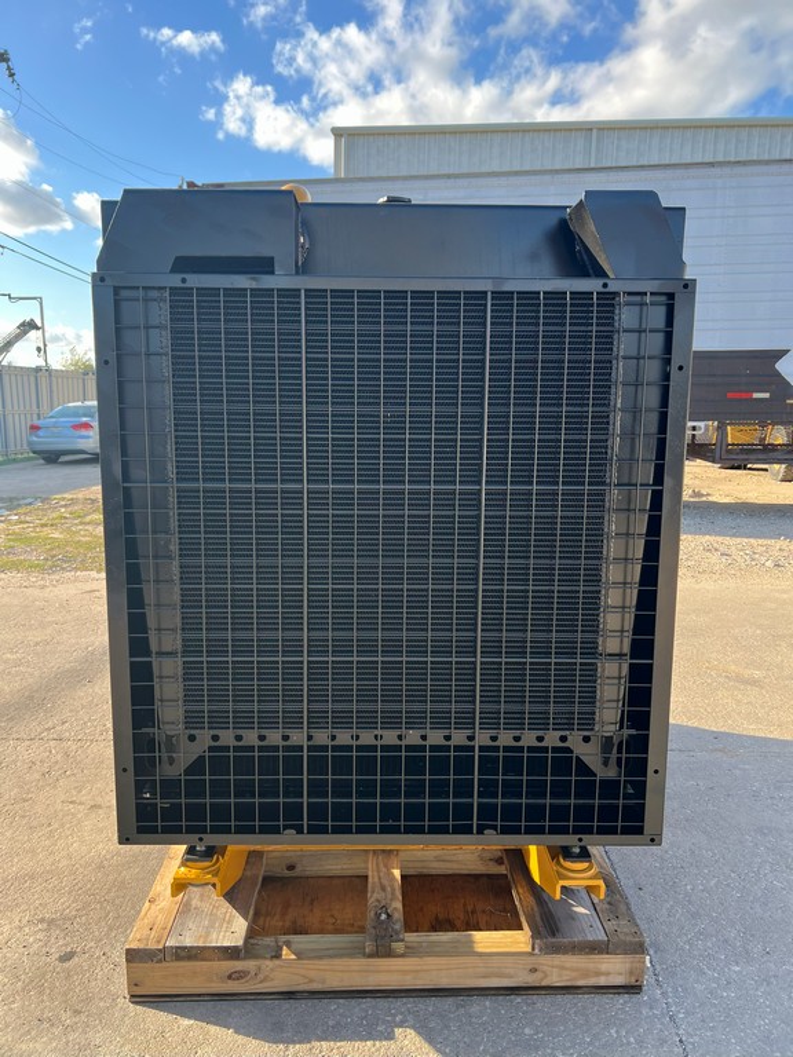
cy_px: 528
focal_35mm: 26
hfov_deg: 53.1
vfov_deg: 67.3
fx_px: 794
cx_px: 396
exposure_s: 1/581
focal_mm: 5.7
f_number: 1.5
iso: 50
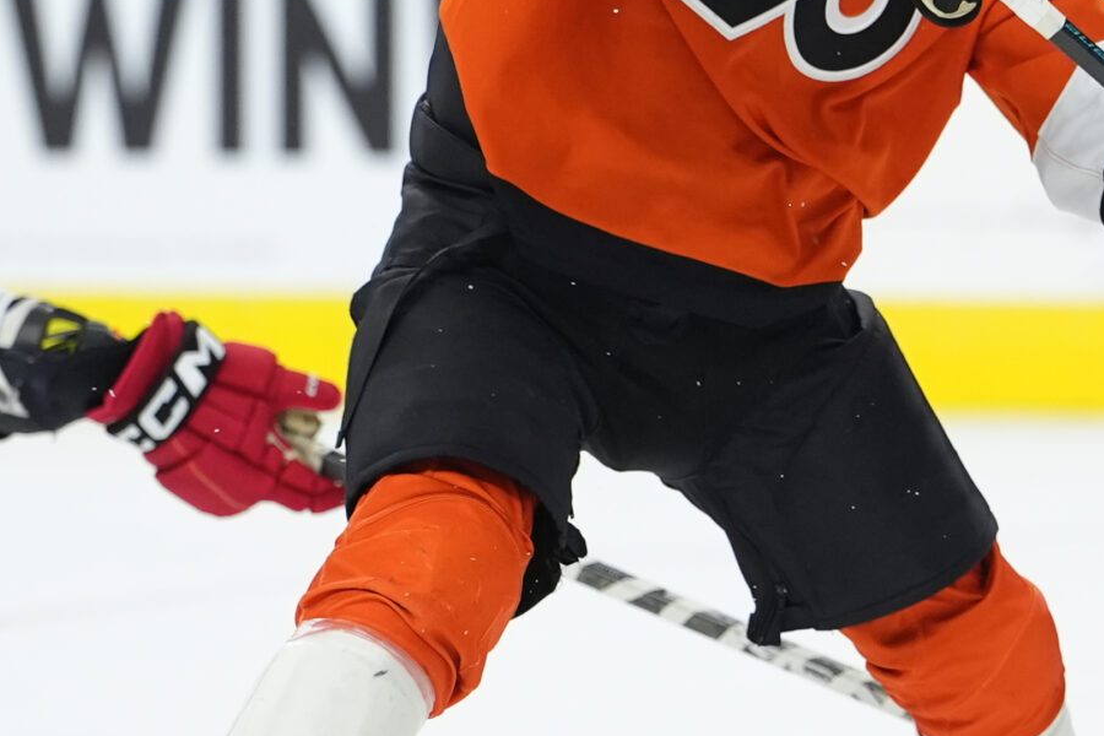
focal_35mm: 364
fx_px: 11162
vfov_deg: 3.8
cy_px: 294
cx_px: 902
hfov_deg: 5.7
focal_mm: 128
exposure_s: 1/2500
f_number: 2
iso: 1250
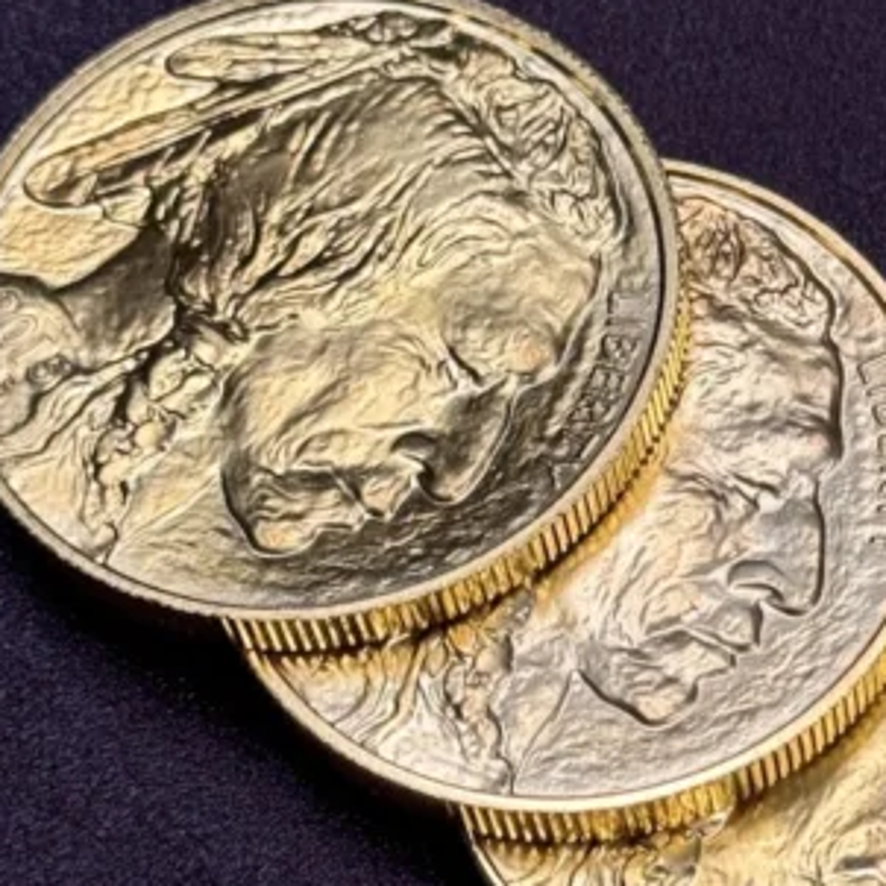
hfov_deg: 12.0
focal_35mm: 144
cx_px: 810
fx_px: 4170
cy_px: 572
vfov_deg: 12.1
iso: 64
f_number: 1.78
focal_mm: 6.76
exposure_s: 1/250
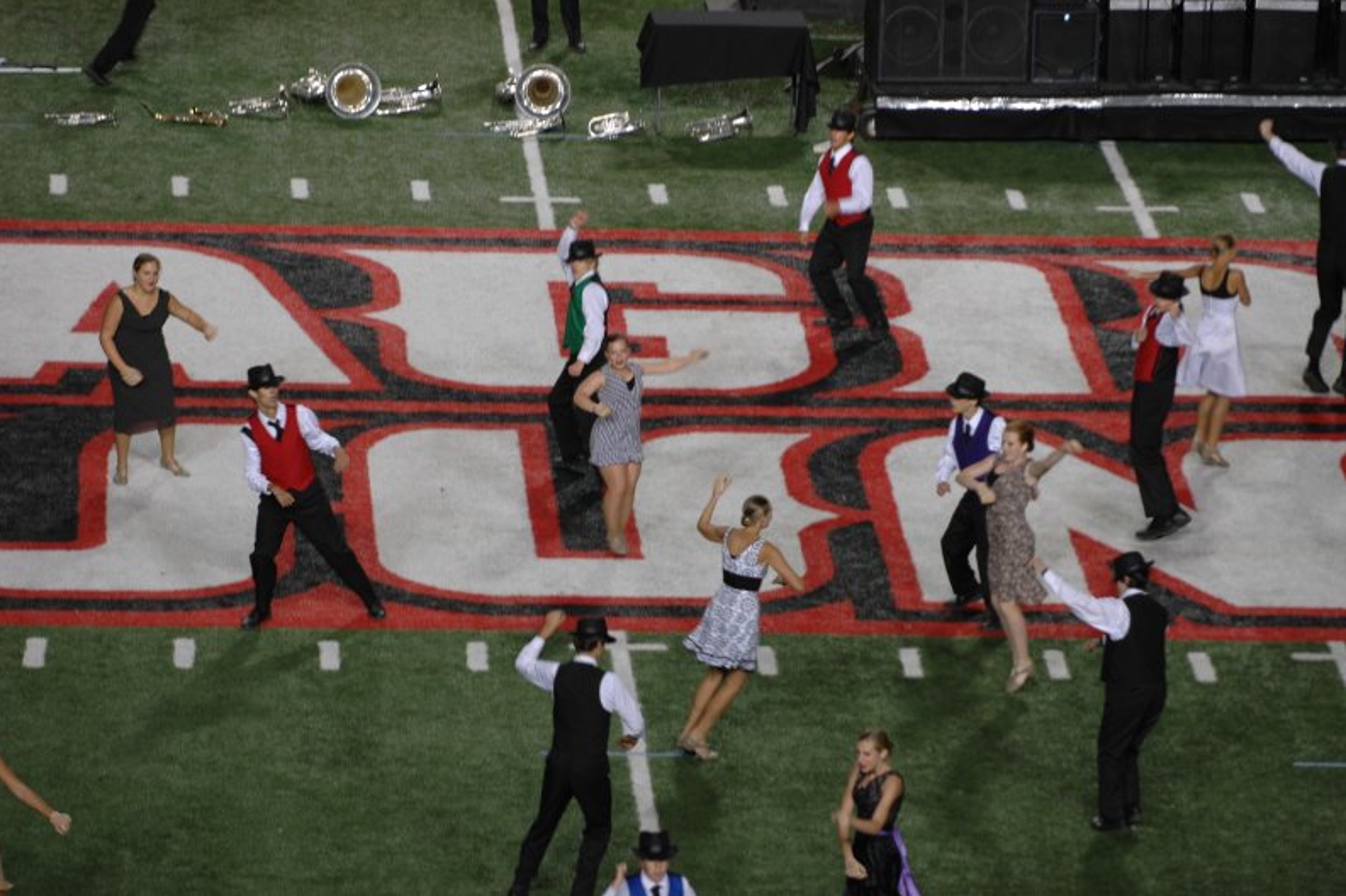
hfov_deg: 8.8
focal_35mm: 235
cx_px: 669
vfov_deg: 5.9
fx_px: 8764
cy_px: 446
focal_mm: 155
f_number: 2.8
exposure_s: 1/80
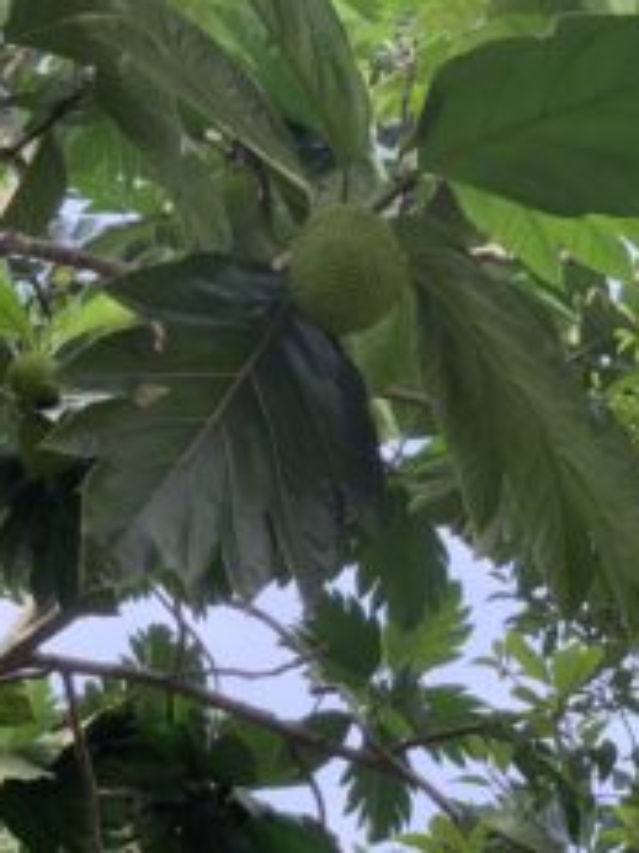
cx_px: 292
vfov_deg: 21.7
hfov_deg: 16.4
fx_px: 2217
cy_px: 295
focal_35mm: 90
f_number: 2.4
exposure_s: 1/177
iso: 16
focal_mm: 6
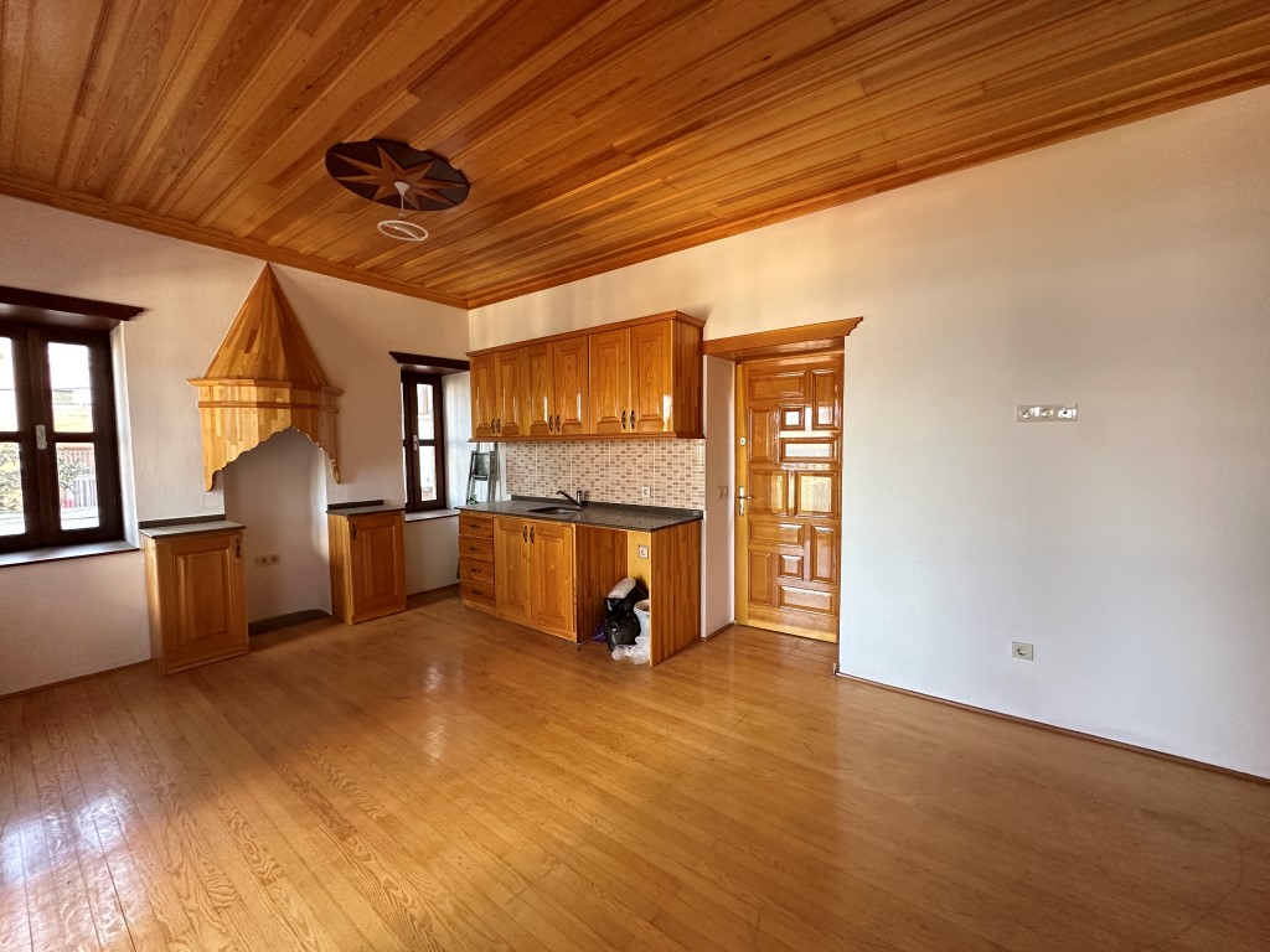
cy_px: 476
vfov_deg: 85.7
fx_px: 514
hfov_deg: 102.1
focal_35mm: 14
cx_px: 635
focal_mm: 2.22
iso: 250
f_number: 2.2
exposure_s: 1/99
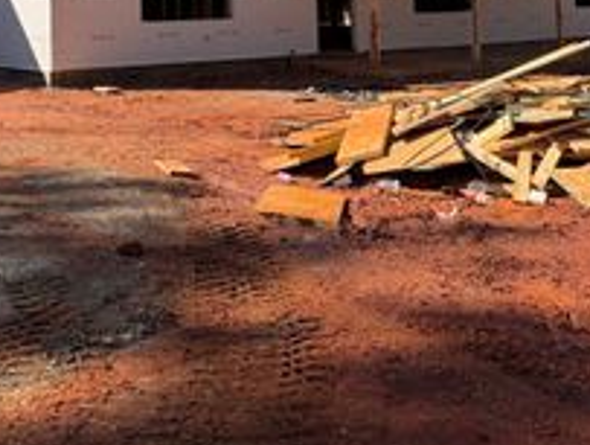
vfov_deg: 23.0
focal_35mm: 59
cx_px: 76
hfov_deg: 31.3
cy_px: -80
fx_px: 1007
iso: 100
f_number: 1.78
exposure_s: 1/3021
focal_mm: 6.76
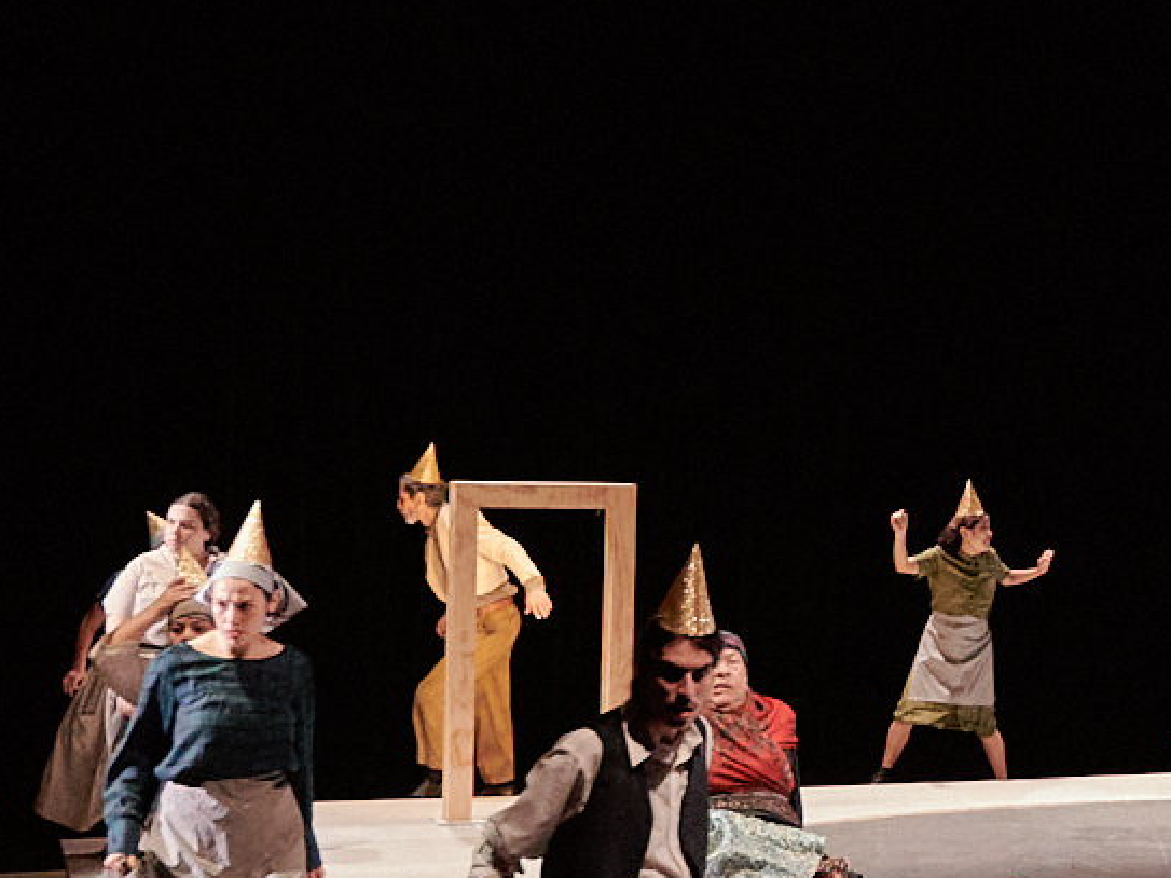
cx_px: 1387
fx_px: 2942
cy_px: 424
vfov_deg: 17.0
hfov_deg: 21.0
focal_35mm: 87
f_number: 4
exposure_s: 1/250
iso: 12800
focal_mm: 24
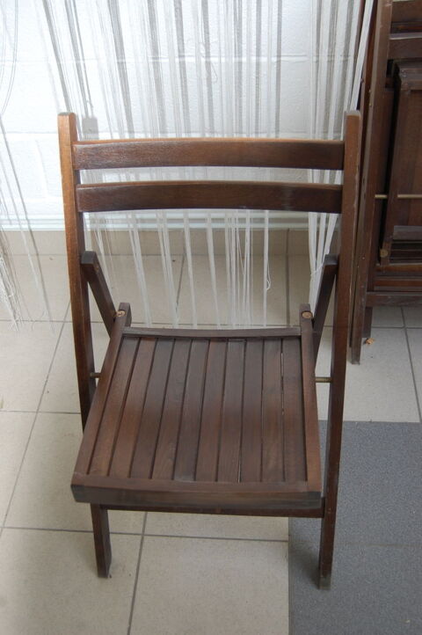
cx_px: 211
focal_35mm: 39
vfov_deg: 49.6
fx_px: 687
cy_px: 318
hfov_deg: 34.1
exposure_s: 1/60
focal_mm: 26
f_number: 4
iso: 400
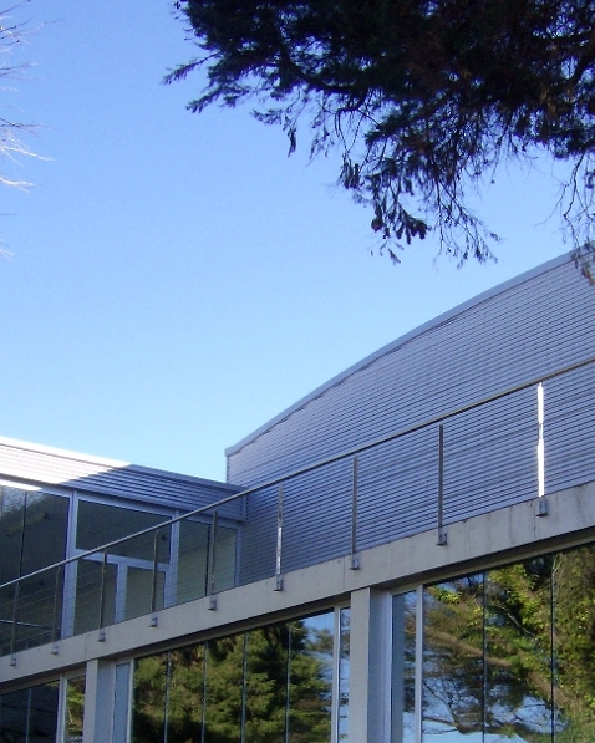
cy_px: 509
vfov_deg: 26.9
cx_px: 363
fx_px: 1540
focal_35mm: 70
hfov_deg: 21.8
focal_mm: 6
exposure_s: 1/238
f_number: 4.7
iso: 100
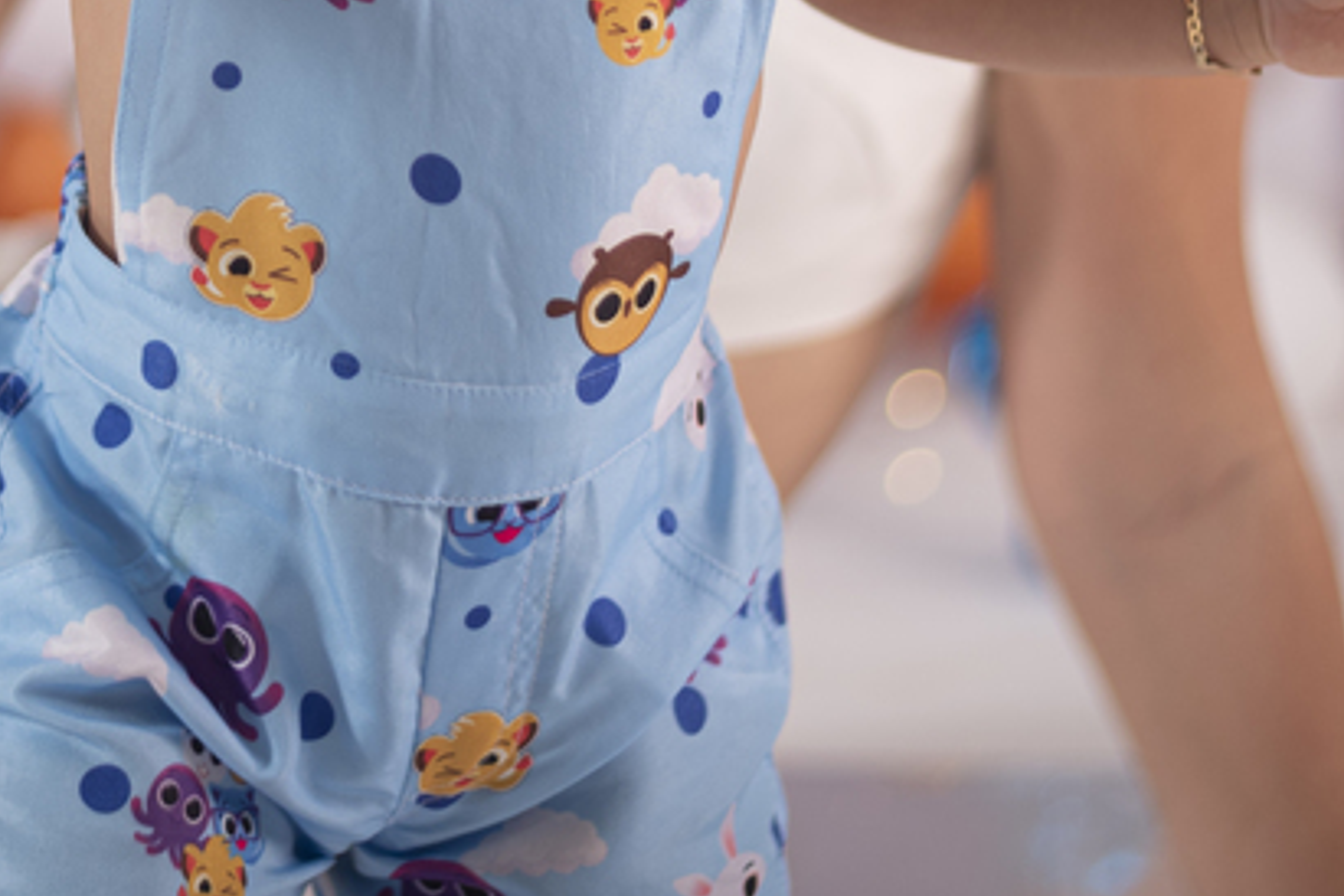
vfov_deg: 9.2
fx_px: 5450
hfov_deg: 13.9
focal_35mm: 146
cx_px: 92
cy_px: -371
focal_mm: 50
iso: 125
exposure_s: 1/200
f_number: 2
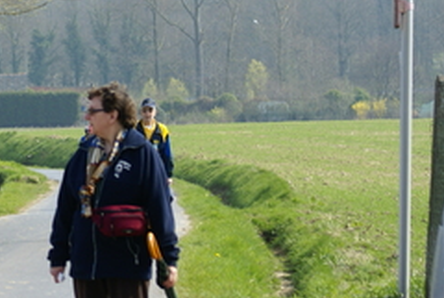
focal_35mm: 318
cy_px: 206
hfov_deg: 6.4
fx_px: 3932
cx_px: -48
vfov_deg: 4.3
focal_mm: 85
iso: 100
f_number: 8
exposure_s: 1/160
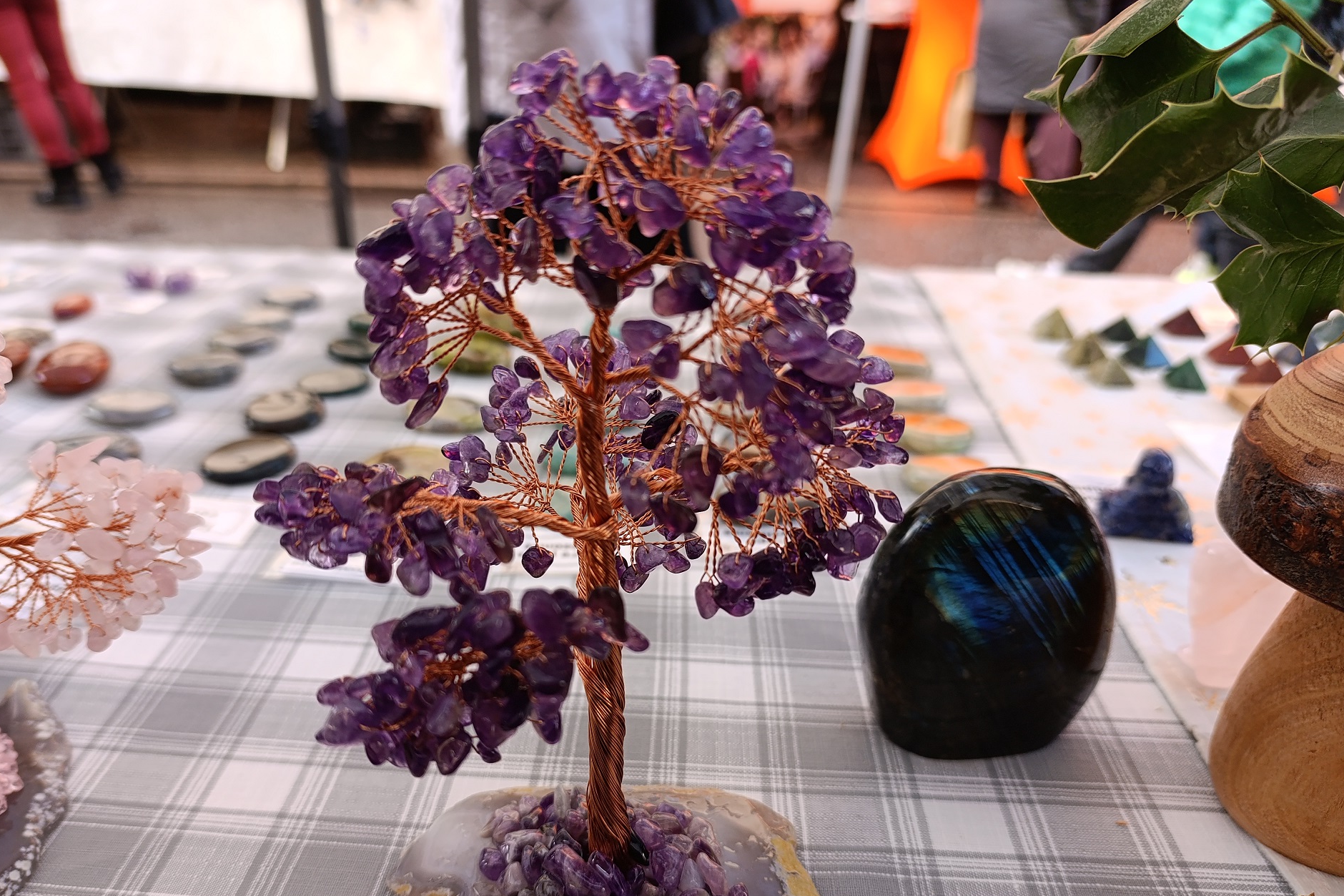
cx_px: 619
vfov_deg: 49.2
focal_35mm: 26
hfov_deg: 69.3
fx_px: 971
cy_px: 536
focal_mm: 6.14
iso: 125
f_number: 1.6
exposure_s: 1/100
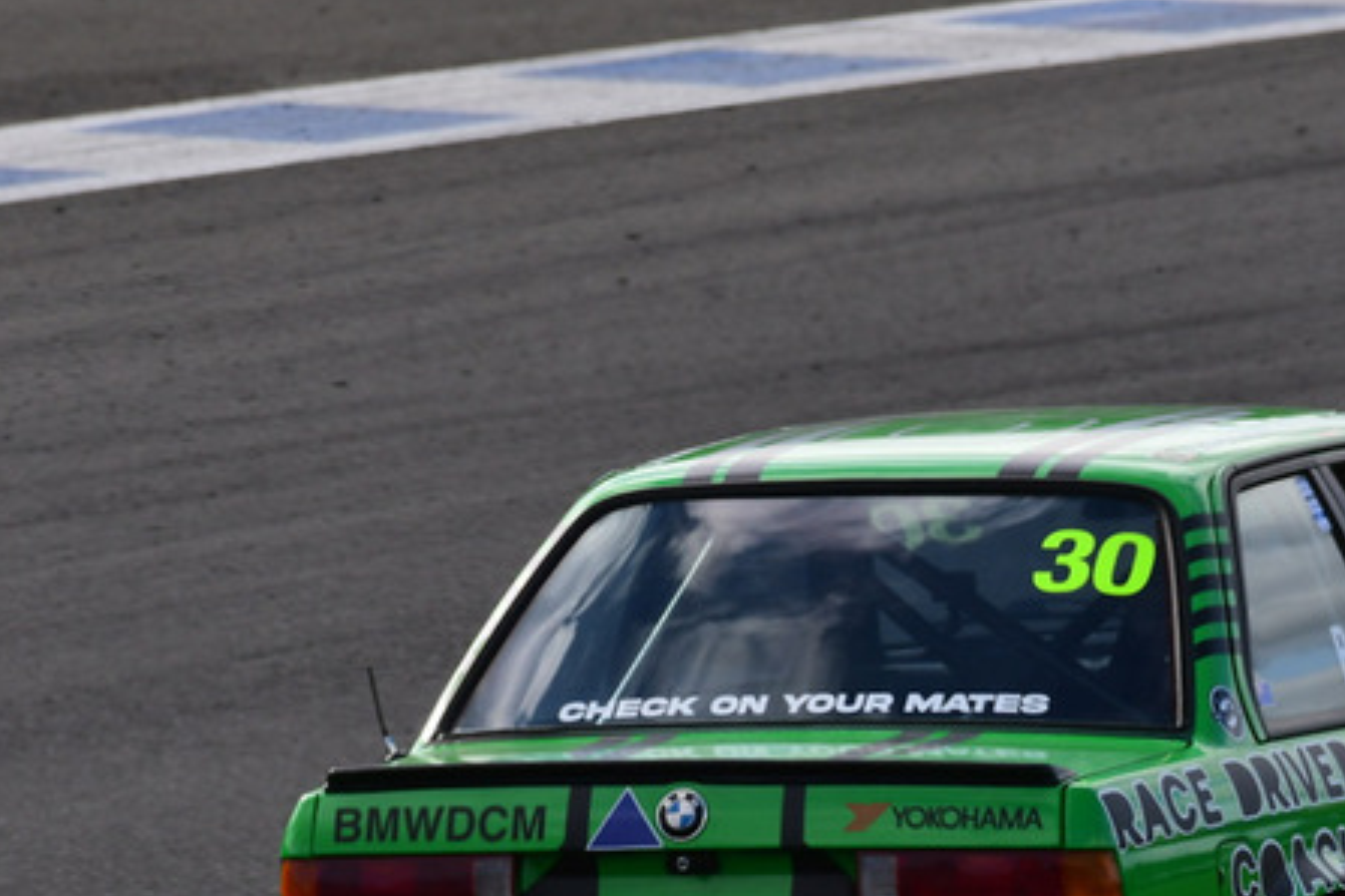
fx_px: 44157
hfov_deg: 1.7
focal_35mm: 1182
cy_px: 740
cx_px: 1020
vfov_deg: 1.2
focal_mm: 440
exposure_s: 1/640
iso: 400
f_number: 9
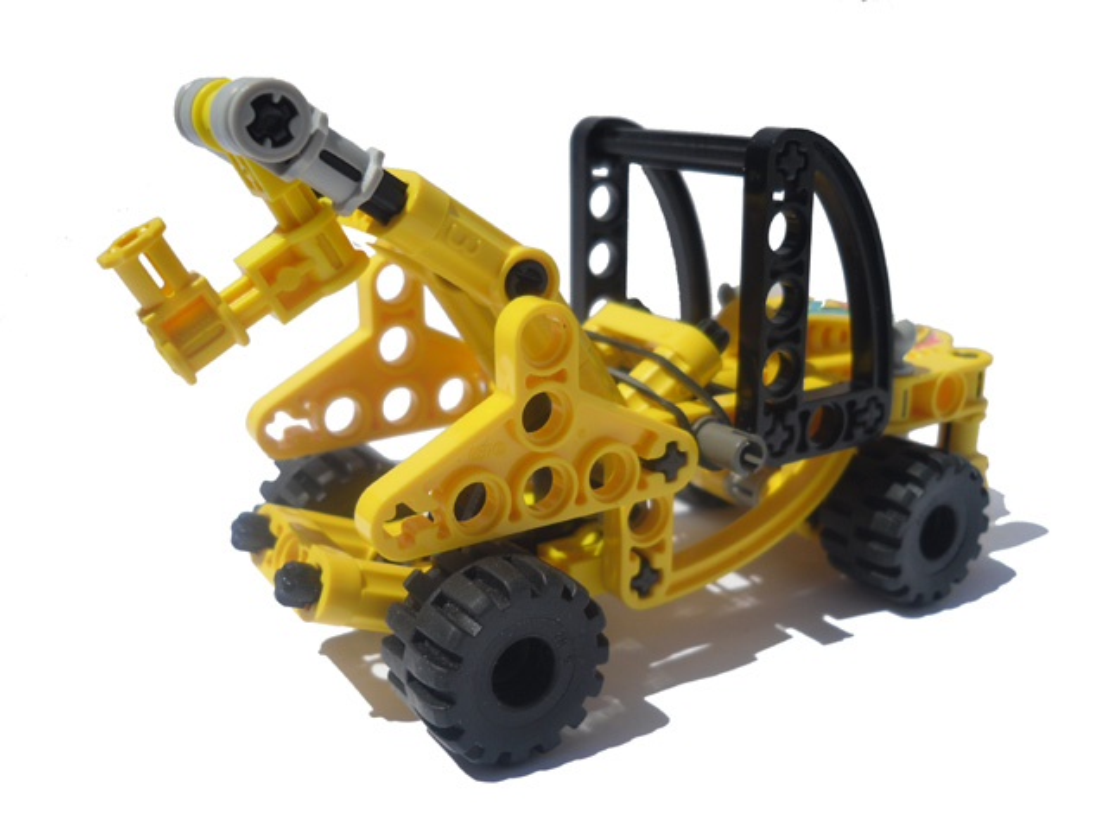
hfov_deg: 54.0
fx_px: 1086
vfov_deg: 41.8
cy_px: 415
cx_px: 553
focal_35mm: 34
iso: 80
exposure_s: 1/394
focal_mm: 6
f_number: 8.1
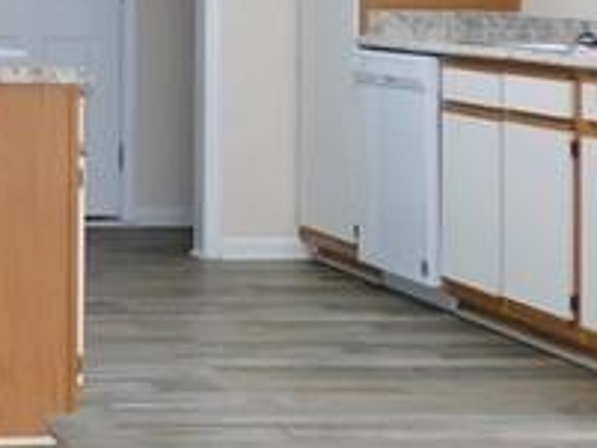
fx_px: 2019
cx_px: -371
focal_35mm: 117
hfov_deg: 15.2
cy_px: -154
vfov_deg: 12.3
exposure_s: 1/30
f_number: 3
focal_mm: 4
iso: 200
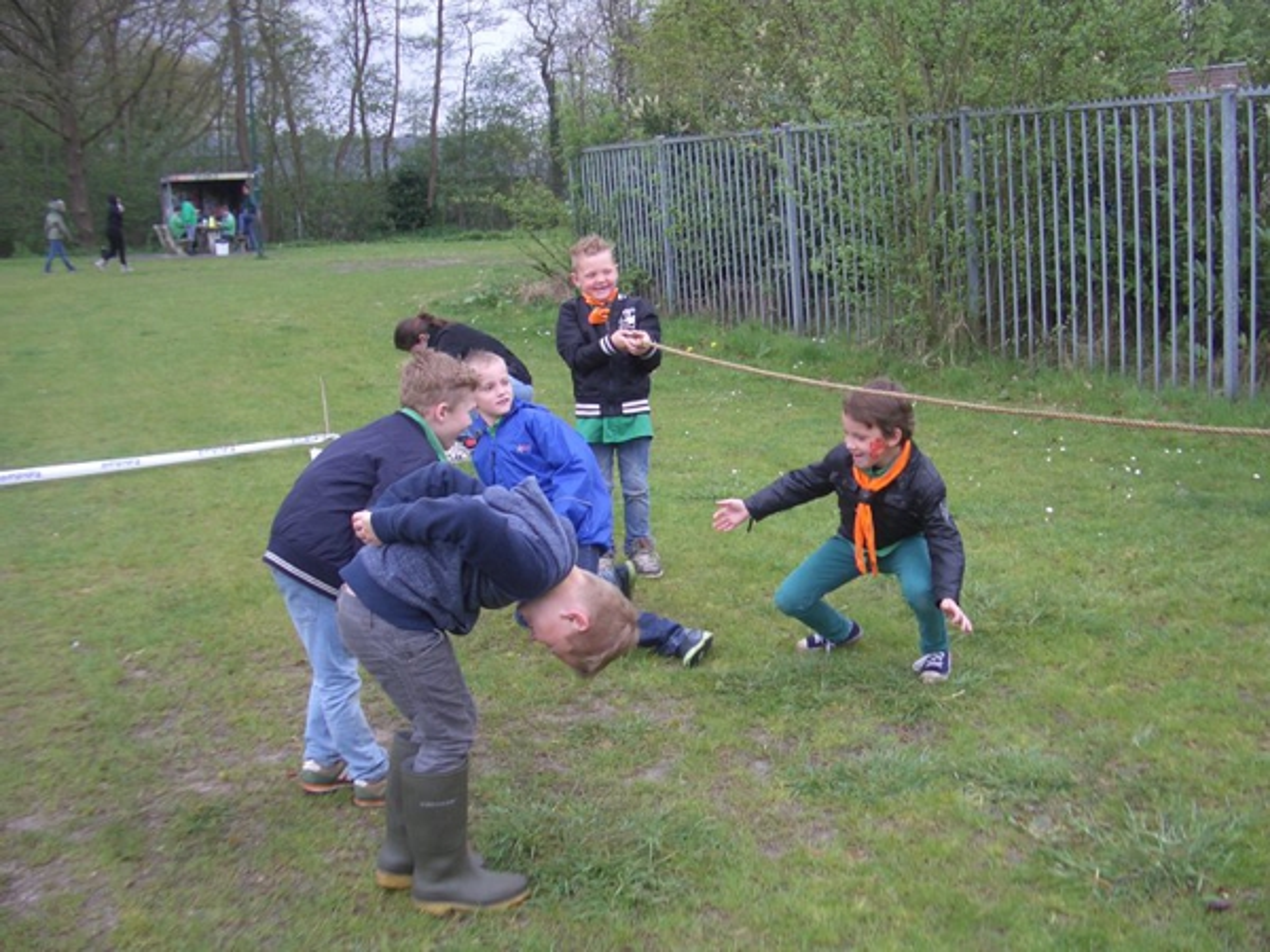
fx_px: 1284
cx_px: 635
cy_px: 476
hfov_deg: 52.6
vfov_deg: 40.7
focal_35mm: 35
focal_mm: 5.8
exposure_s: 1/125
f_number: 2.6
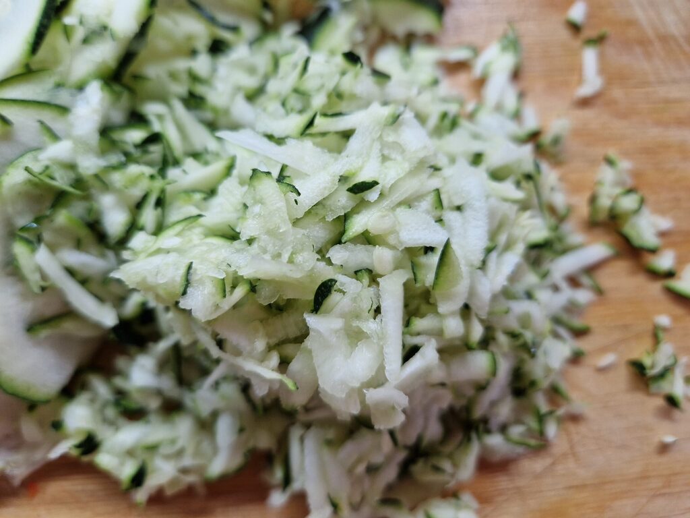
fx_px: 458
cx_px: 345
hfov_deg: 73.9
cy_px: 259
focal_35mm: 23
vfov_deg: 58.9
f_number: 1.8
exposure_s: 1/180
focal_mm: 5.4
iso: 50
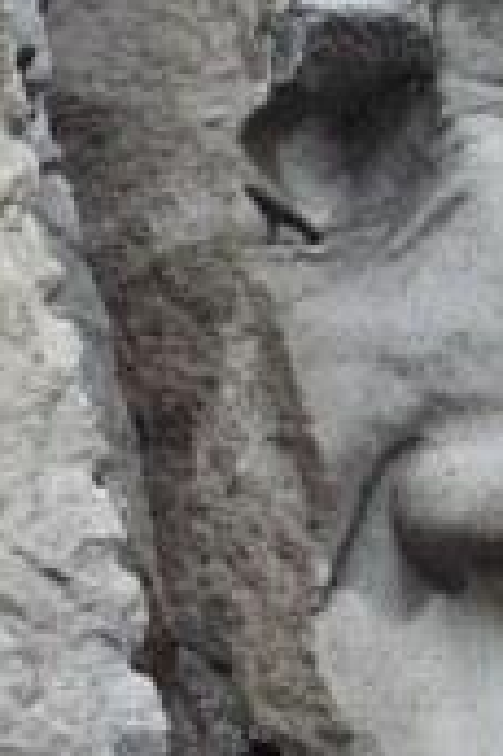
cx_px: 57
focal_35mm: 340
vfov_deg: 6.1
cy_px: 441
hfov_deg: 4.0
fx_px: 7140
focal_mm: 21.1
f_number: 3.2
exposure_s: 1/160
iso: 62
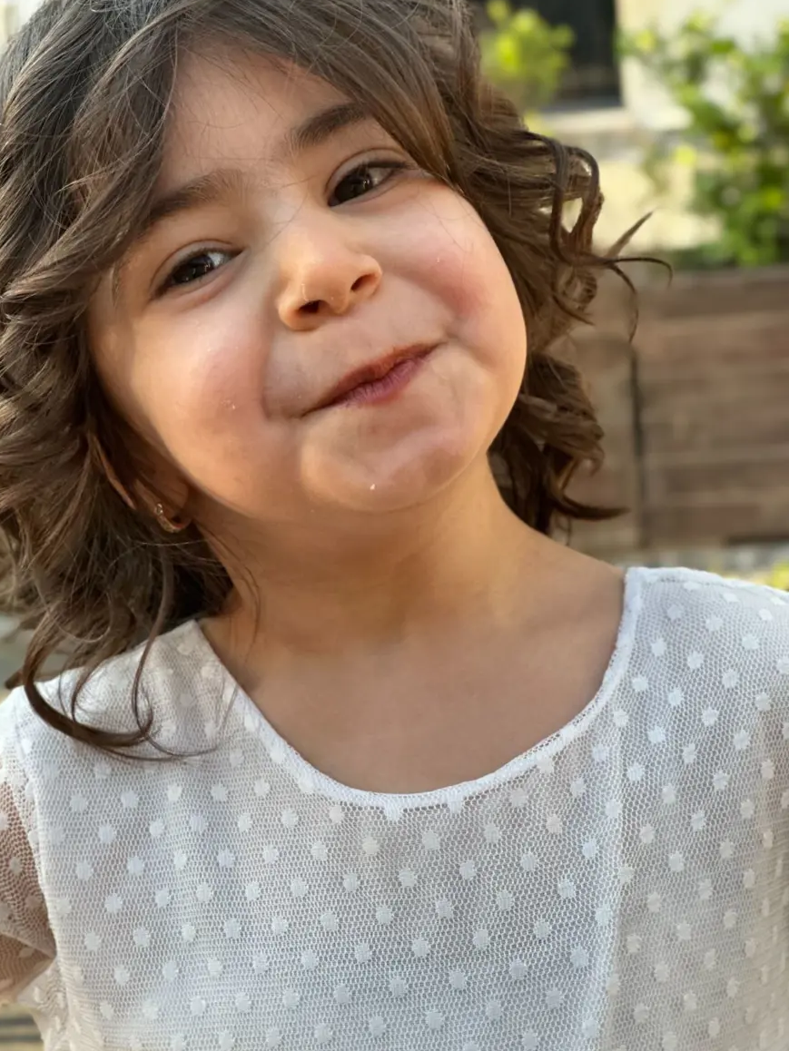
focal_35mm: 78
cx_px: 392
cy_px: 525
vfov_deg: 25.0
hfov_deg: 18.9
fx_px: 2370
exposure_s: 1/121
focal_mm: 9
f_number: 2.8
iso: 100
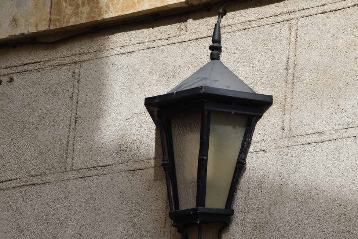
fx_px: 1926
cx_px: 208
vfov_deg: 7.1
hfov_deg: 10.6
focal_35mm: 194
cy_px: 146
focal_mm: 105
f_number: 9
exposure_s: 1/320
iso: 200
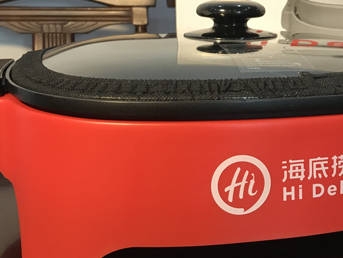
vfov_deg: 28.0
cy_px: 102
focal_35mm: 52
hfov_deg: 36.6
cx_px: 209
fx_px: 516
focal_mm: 3.99
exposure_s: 1/17
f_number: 1.8
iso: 50
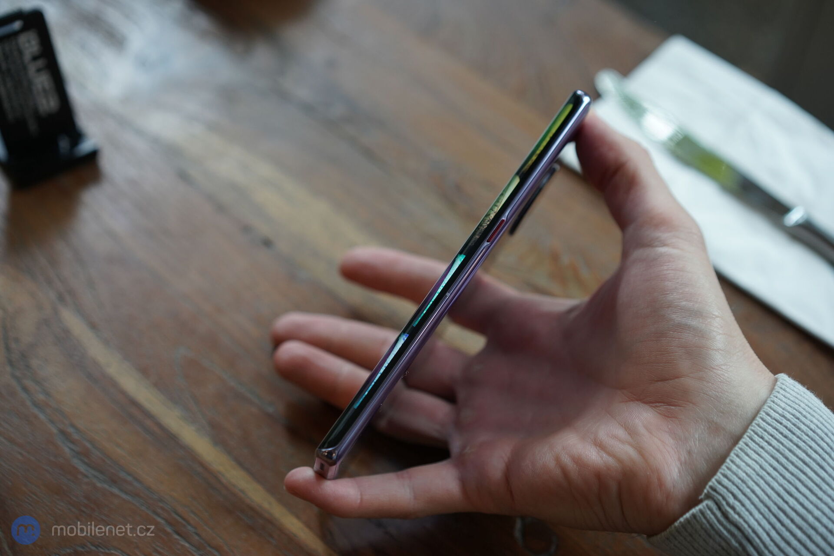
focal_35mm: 55
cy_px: 278
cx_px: 417
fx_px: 1274
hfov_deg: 36.2
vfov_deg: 24.6
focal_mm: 55
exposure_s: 1/160
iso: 1250
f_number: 3.2
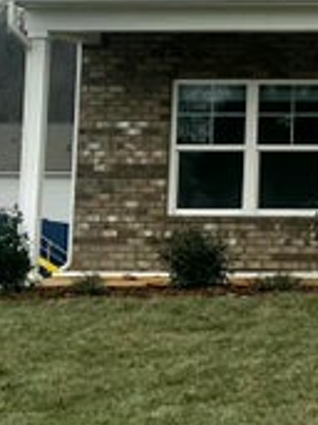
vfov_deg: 20.4
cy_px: -87
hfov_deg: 14.0
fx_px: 1104
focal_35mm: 90
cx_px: 624
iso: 80
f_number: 1.78
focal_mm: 6.86
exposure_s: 1/2500
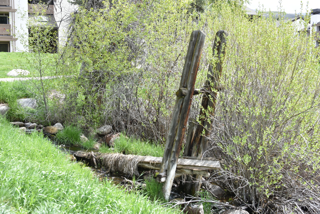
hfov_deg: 41.1
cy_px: 107
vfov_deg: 28.1
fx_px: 427
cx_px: 160
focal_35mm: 48
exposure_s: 1/160
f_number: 6.3
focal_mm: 48
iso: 100
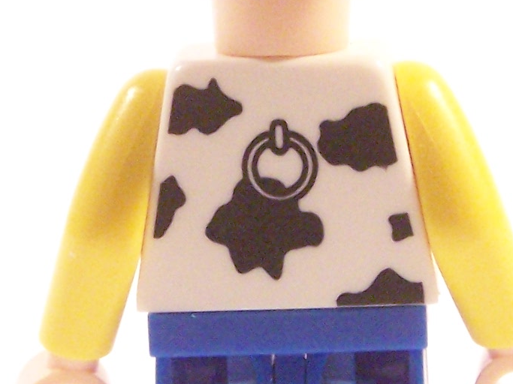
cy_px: 173
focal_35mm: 283
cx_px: 302
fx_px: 4193
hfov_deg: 7.0
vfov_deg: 5.3
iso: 400
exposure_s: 1/30
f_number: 3.2
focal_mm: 12.4
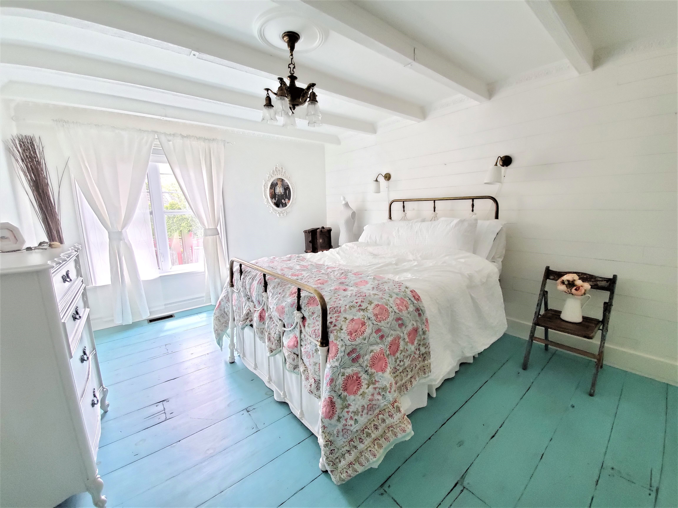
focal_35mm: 13
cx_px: 339
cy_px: 254
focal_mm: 1.8
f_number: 2.2
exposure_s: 1/50
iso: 400
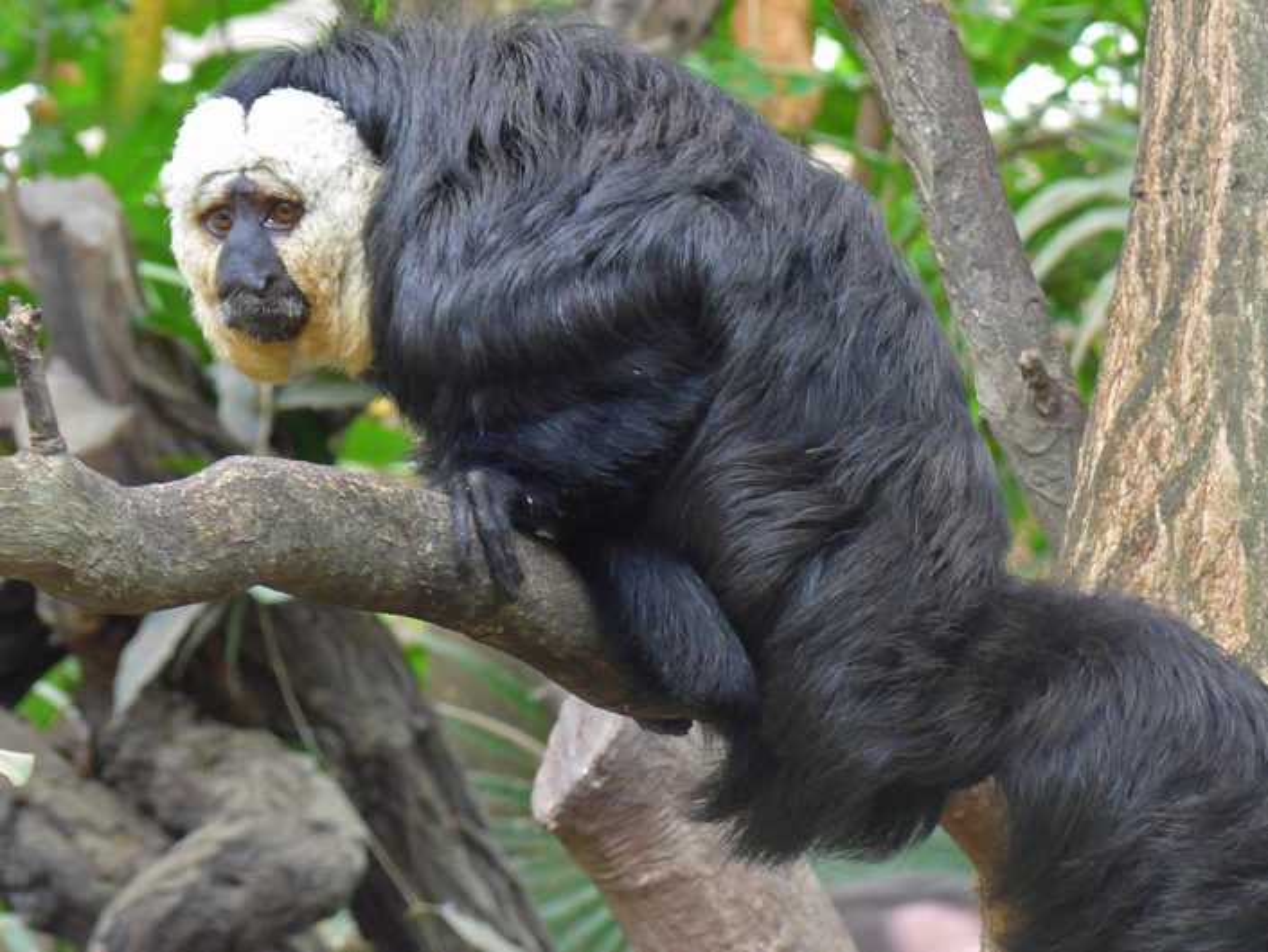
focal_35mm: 394
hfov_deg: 5.0
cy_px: 476
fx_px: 14435
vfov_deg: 3.8
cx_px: 634
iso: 400
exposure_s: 1/30
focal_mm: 42.8
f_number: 5.9
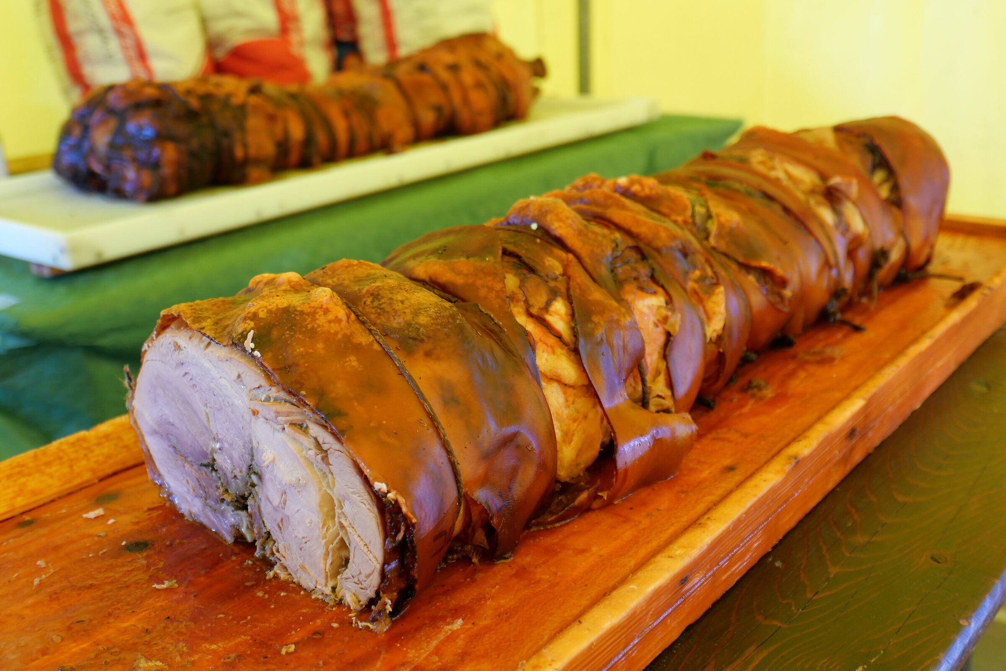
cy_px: 336
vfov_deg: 36.0
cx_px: 503
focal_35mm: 37
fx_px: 1034
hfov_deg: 51.9
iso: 400
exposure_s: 1/80
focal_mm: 16.7
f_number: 2.4
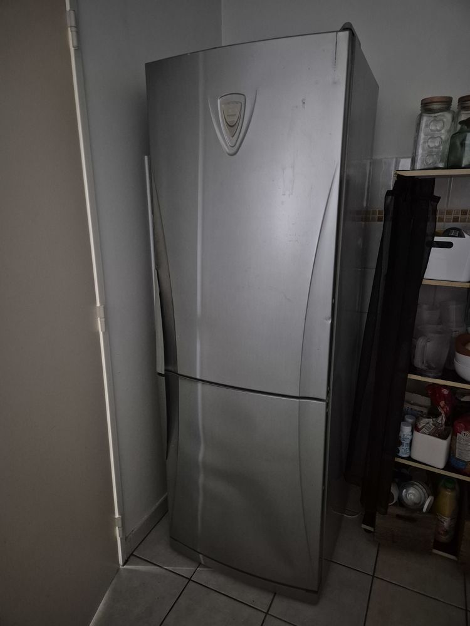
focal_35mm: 23
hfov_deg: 58.9
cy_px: 313
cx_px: 235
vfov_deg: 73.9
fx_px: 416
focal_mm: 5.4
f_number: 1.8
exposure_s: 1/20
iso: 1600
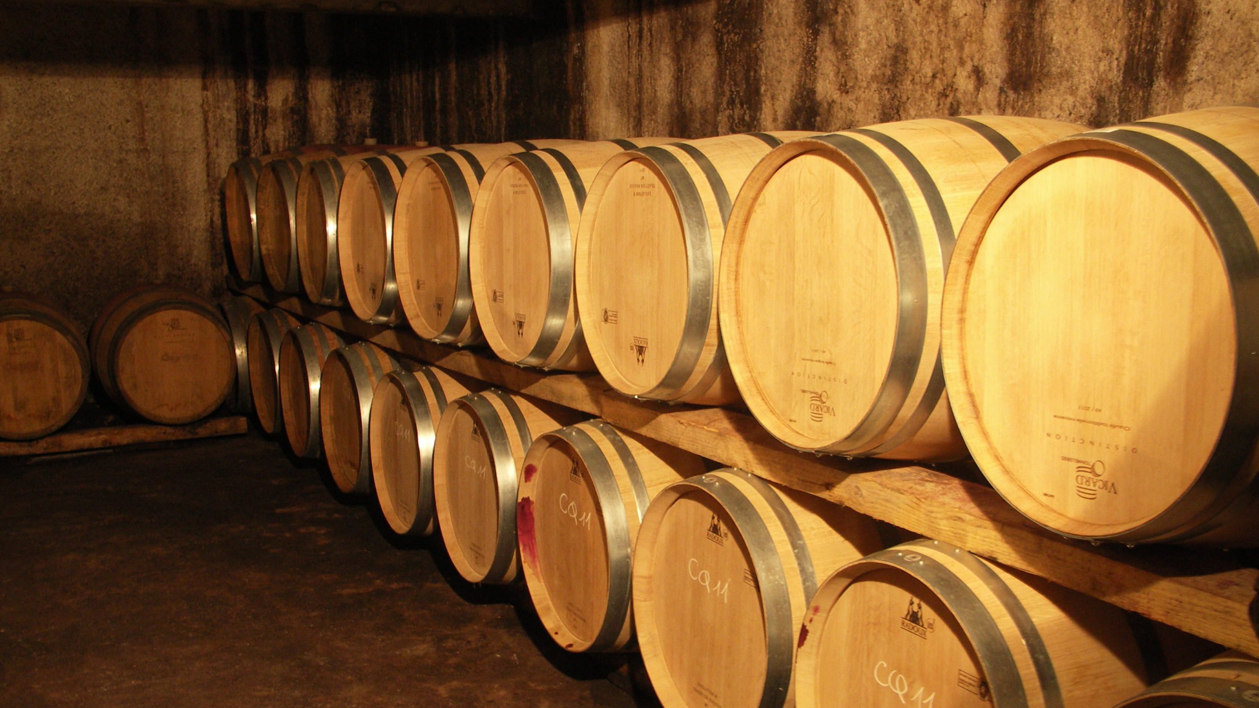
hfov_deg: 50.5
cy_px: 386
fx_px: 1335
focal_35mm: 40
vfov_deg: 29.7
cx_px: 620
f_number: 2.8
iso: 200
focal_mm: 9.3
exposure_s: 1/3
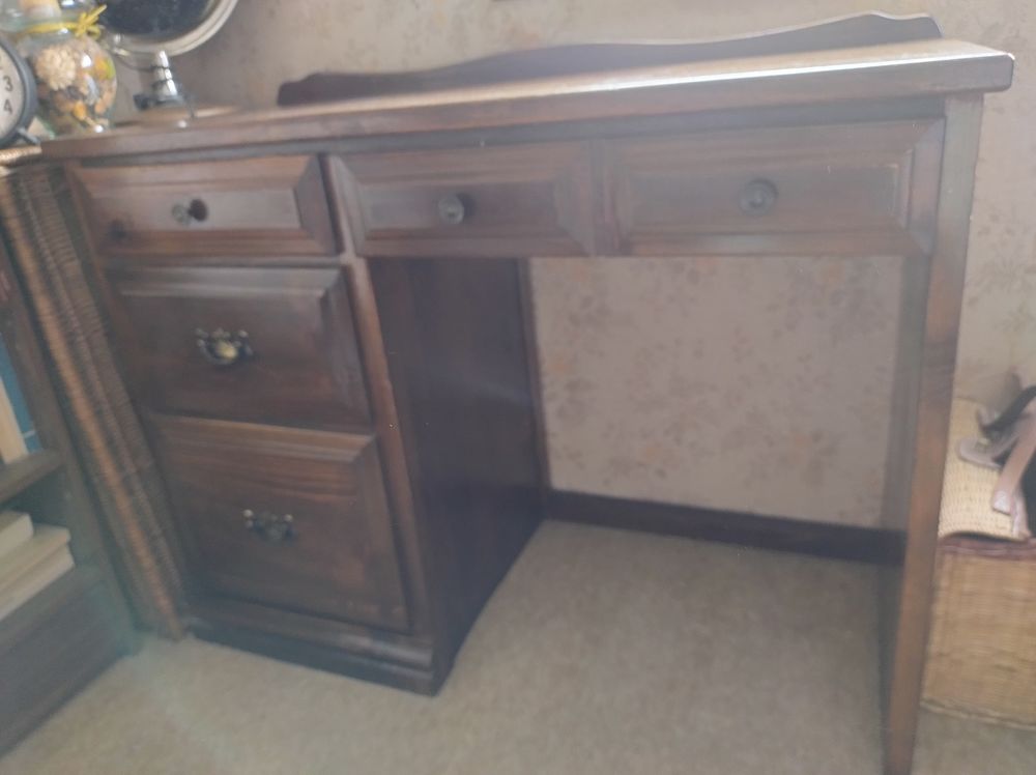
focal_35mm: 25
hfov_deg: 69.4
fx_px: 747
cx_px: 518
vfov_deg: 54.8
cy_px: 388
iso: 2419
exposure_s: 1/25
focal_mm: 4.71
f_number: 1.7
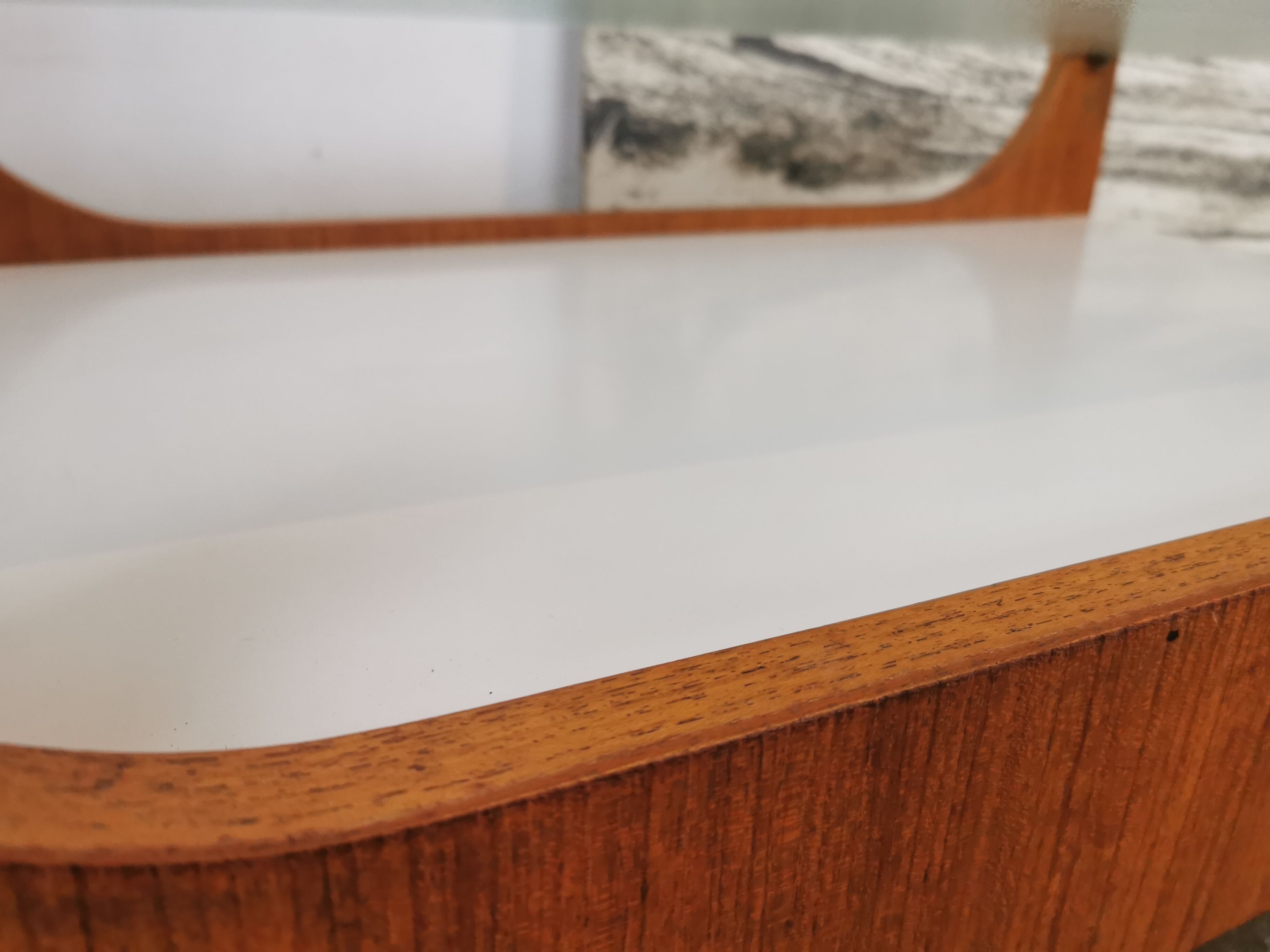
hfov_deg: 65.3
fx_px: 991
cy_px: 476
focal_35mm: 27
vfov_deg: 51.4
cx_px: 635
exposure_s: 1/60
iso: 250
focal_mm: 5.56
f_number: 1.6
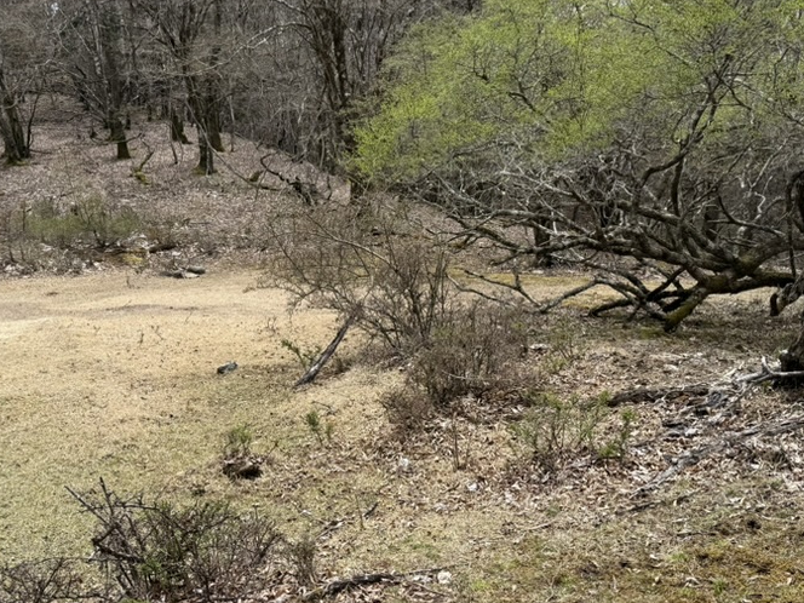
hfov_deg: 50.1
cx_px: 374
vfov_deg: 38.3
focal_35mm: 37
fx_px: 859
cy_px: 394
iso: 80
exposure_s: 1/1901
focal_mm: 6.76
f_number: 1.78
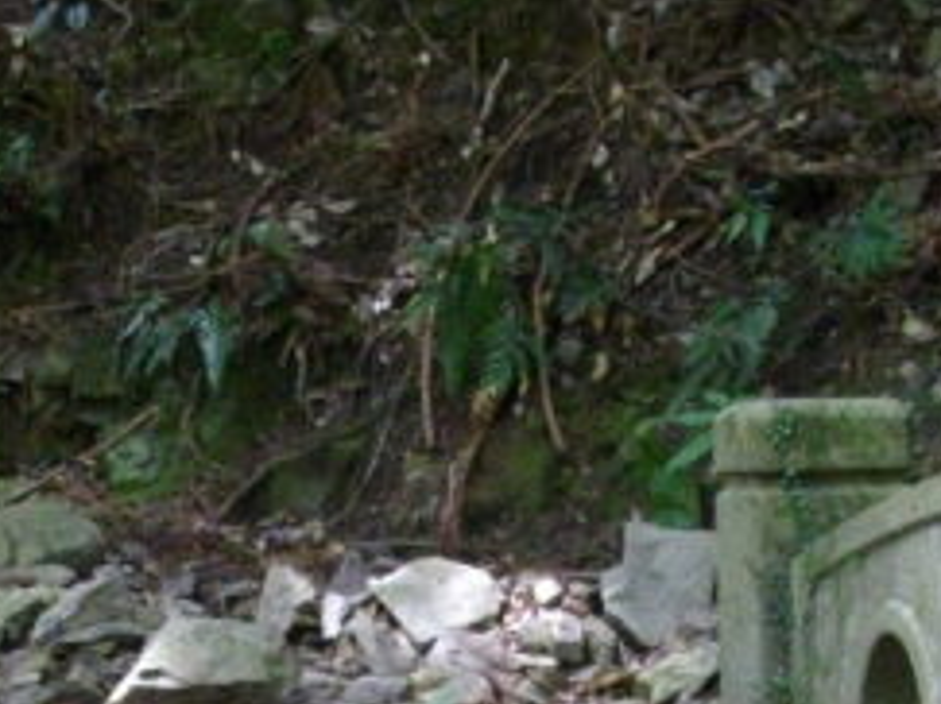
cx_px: 283
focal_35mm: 156
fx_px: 4239
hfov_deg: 12.6
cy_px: 863
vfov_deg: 9.4
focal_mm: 6.2
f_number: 2.8
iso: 253
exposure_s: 1/50
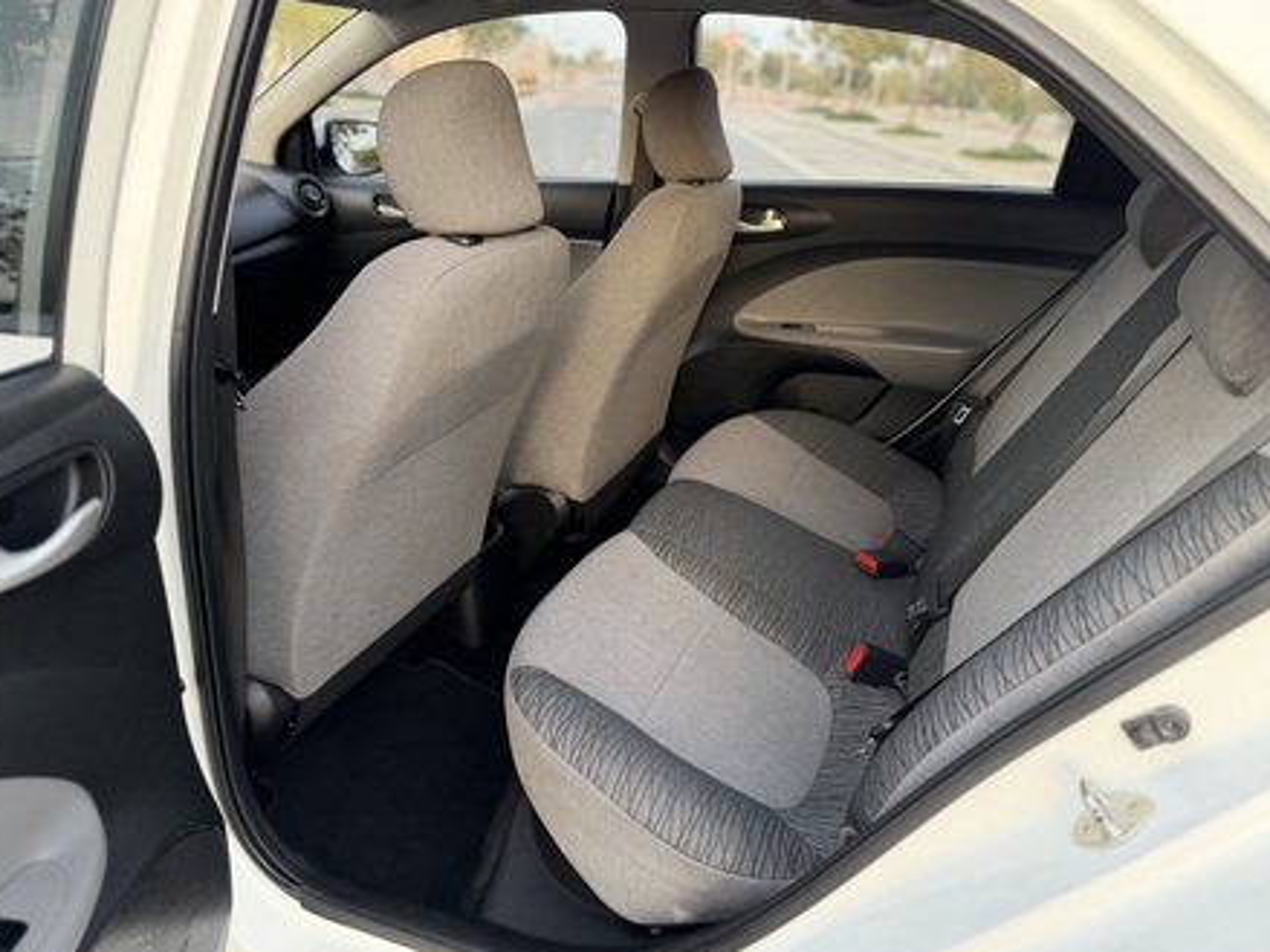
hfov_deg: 69.4
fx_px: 917
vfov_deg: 54.9
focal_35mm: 25
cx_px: 641
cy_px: 473
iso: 200
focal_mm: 6.76
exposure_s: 1/91
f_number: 1.78
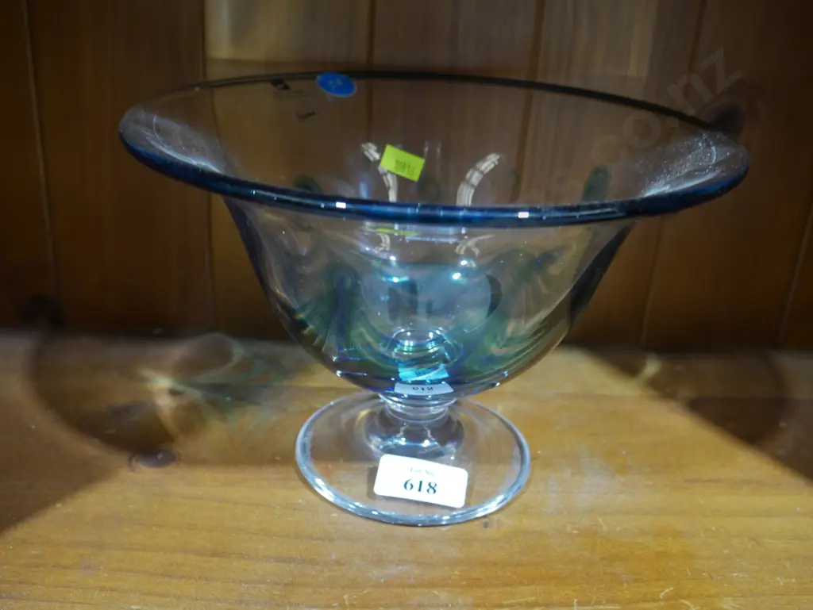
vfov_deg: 37.8
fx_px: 893
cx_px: 406
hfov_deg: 49.0
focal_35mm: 38
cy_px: 305
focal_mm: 19
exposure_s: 1/60
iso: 1250
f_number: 4.1
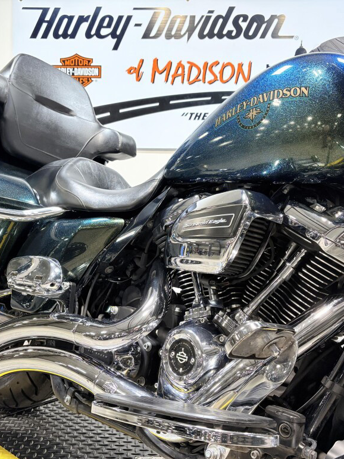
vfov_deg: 51.4
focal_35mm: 36
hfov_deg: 39.6
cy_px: 237
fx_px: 477
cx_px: 159
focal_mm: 5.96
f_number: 1.6
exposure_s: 1/120
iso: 125
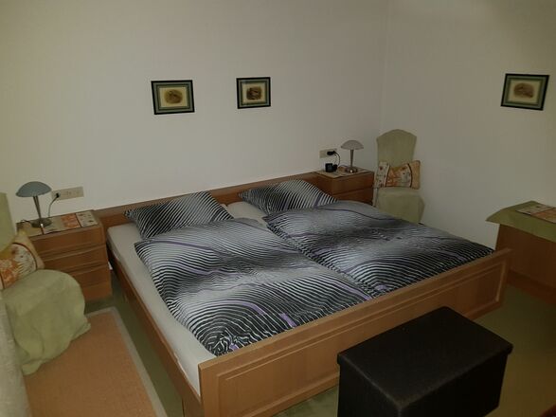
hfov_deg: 67.3
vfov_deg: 53.0
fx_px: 418
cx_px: 278
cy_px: 208
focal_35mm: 26
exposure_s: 1/10
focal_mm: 4.2
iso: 125
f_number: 1.7
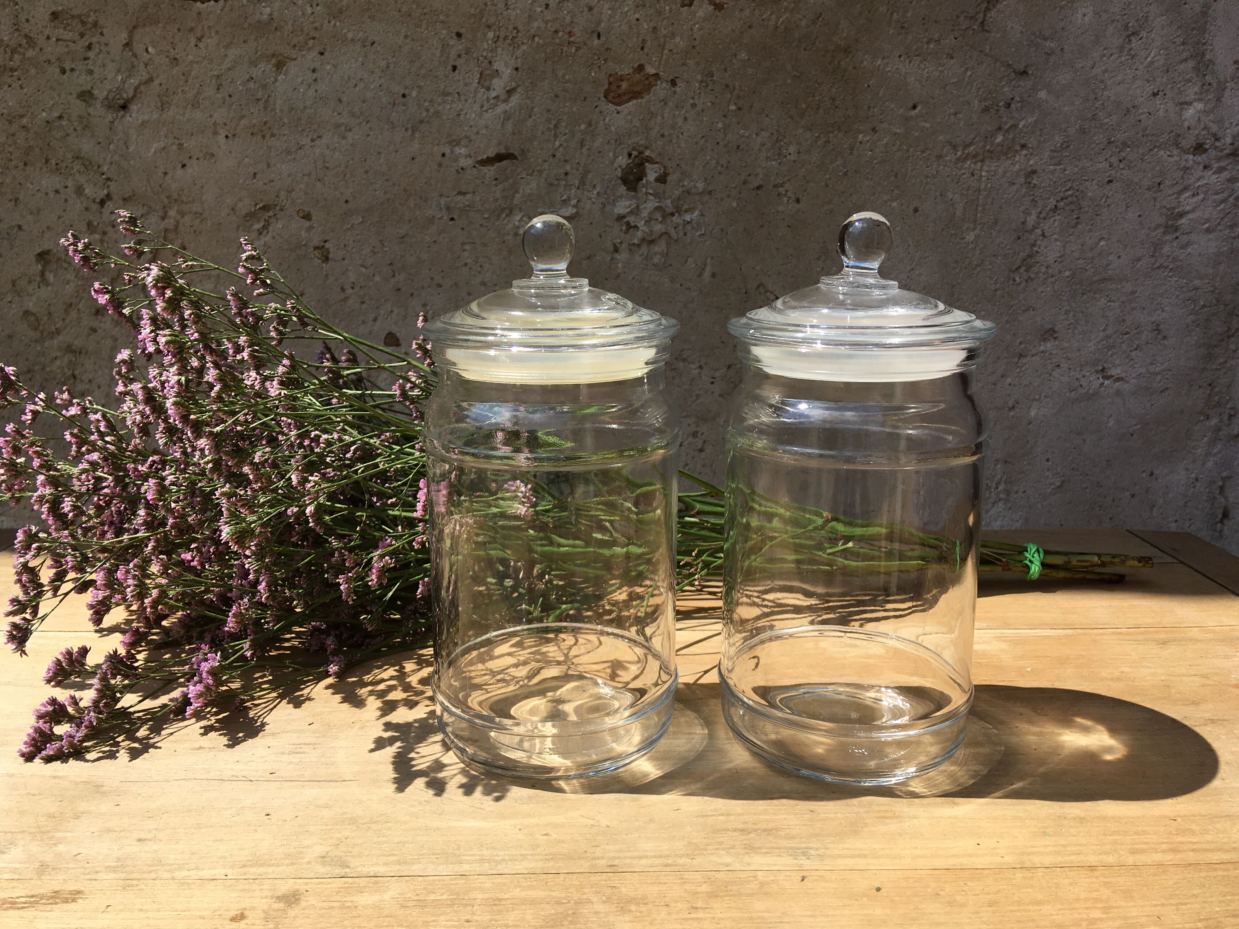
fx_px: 1038
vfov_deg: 48.2
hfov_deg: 61.7
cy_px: 464
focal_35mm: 29
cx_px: 620
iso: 25
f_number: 2.2
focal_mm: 4.15
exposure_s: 1/1789
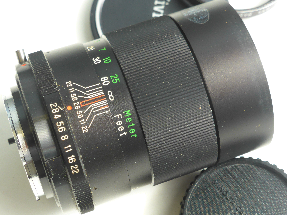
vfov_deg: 16.4
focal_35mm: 90
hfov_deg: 21.8
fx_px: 746
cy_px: 108
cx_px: 144
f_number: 5.2
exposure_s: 1/80
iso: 100
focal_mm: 16.1
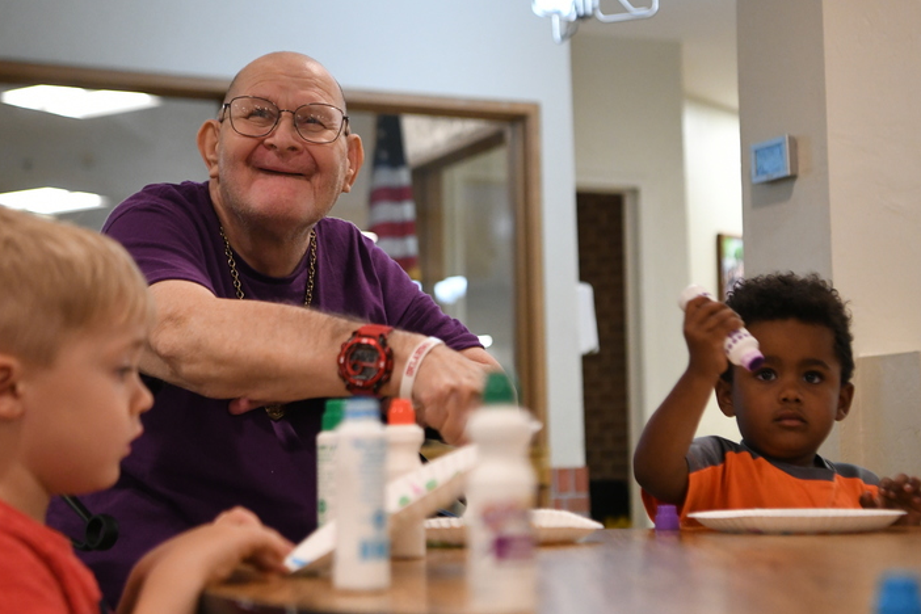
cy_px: 304
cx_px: 500
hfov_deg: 28.8
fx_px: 1791
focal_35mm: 70
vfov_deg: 19.5
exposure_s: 1/400
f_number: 2.8
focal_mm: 48
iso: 3200
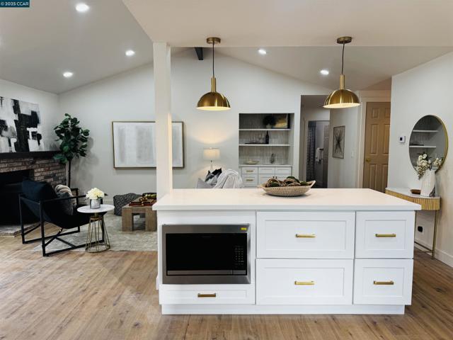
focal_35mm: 24
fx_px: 314
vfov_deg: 56.8
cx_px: 226
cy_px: 170
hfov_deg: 71.6
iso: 80
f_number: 1.78
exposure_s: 1/120
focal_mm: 6.76
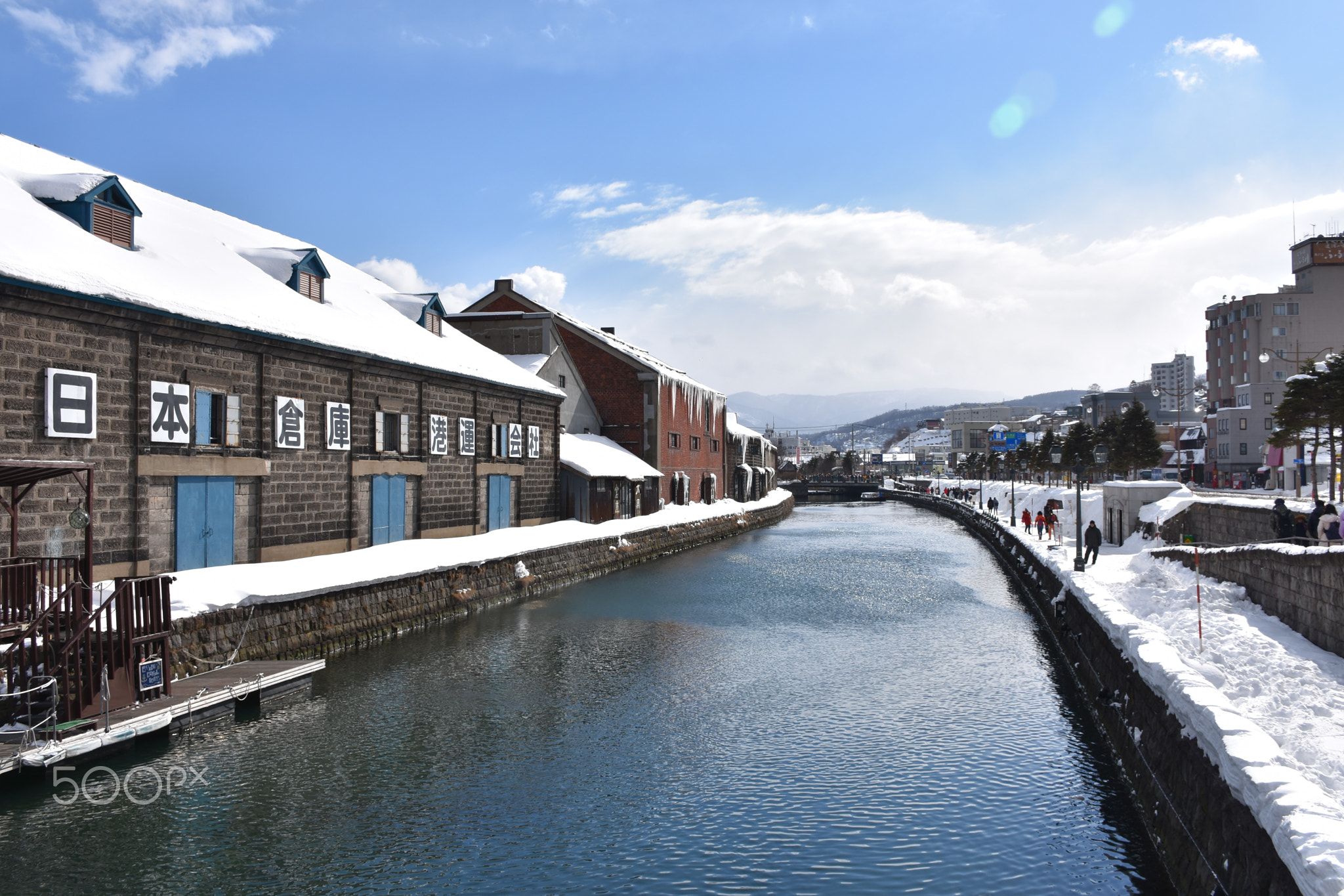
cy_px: 448
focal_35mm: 30
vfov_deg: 43.6
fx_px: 1120
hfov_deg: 61.9
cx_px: 672
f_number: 8
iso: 100
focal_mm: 20
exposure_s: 1/500
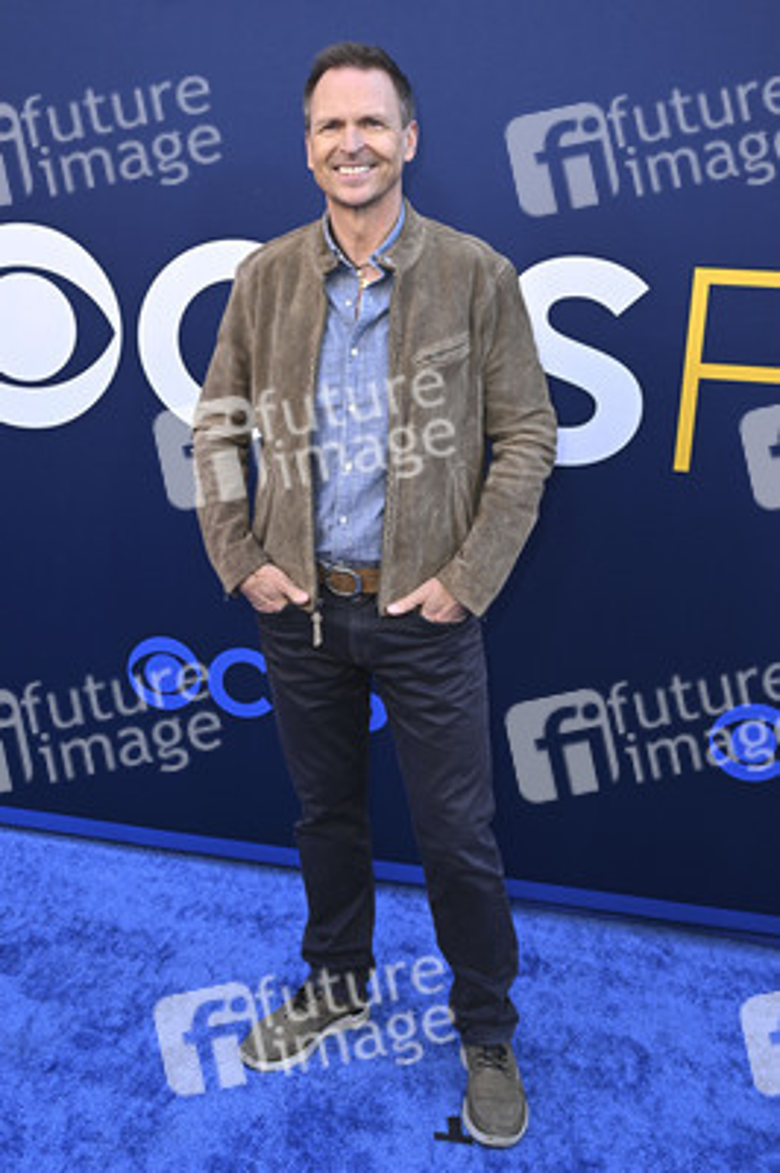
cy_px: 586
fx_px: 1107
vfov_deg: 55.8
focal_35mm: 34
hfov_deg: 38.8
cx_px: 390
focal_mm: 34
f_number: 5.6
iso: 640
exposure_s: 1/200
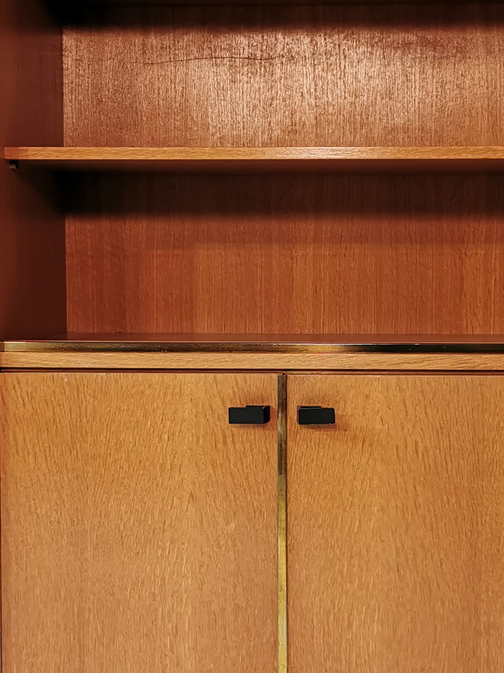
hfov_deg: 24.0
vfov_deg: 31.7
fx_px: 1184
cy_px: 312
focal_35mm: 61
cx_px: 316
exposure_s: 1/100
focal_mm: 5.58
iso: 160
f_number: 1.8
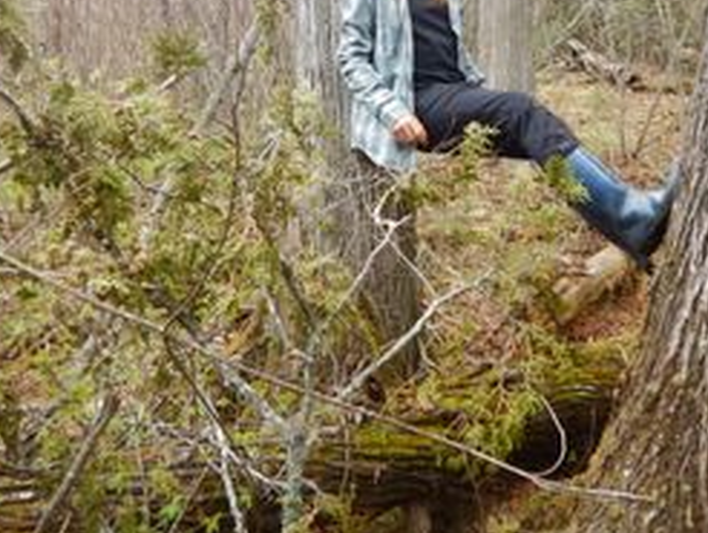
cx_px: 440
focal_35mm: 39
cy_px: 109
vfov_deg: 35.7
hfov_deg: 47.4
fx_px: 798
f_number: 2.8
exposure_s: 1/250
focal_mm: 4.3
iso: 125
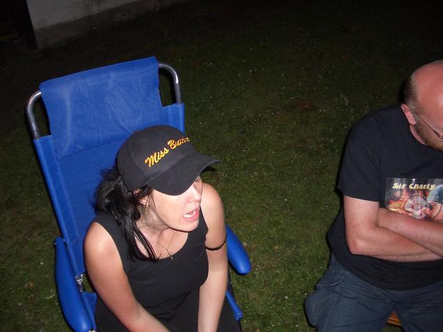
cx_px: 222
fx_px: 448
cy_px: 166
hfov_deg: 52.6
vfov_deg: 40.7
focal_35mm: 35
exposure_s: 1/40
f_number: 2.6
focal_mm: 5.8
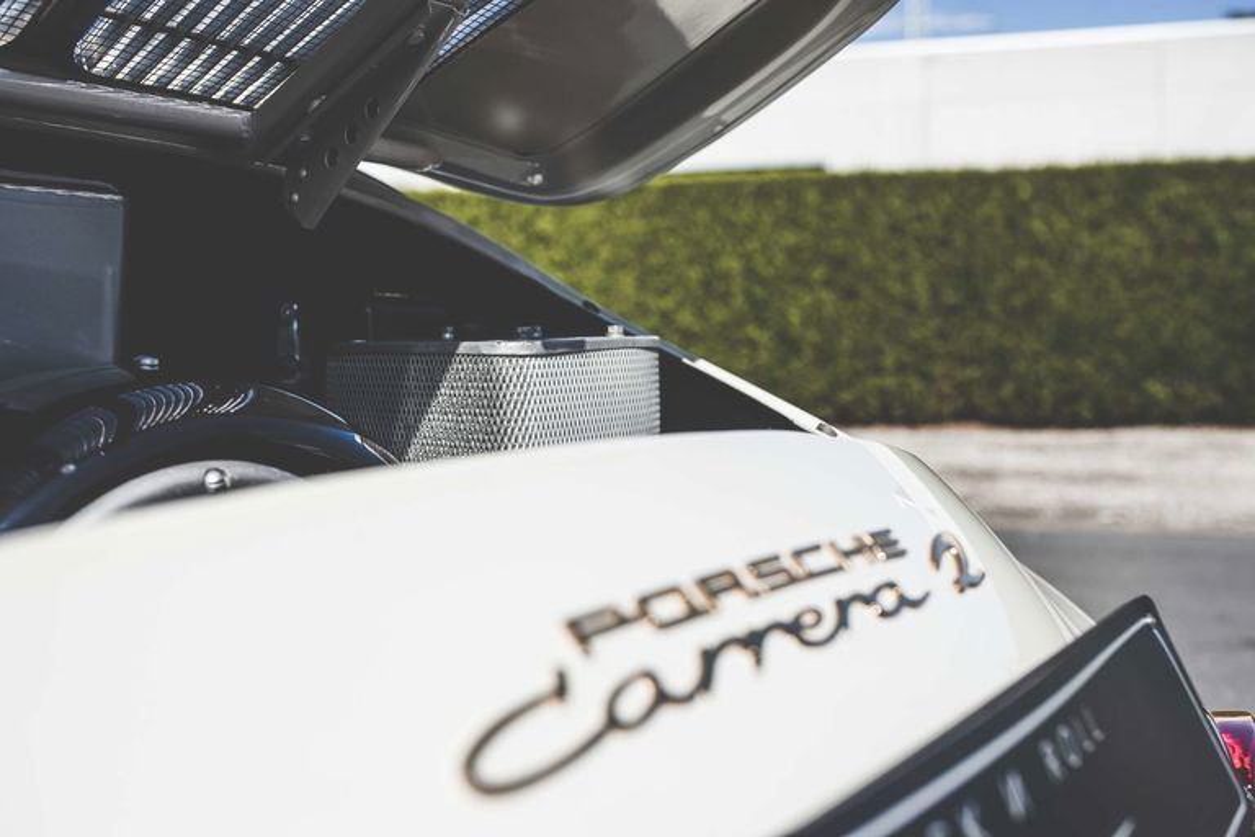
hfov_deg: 54.4
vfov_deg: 37.9
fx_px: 1220
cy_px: 418
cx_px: 628
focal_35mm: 35
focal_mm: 35
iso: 100
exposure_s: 1/1000
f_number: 4
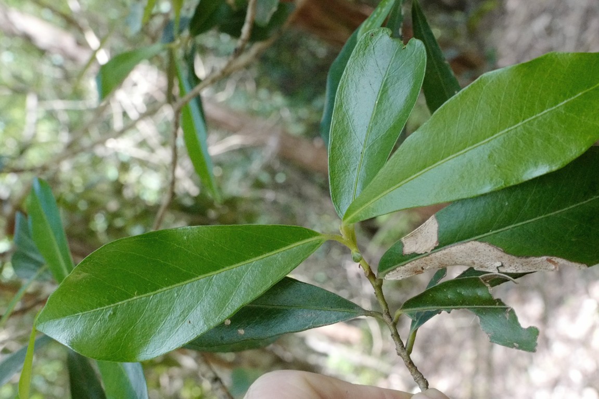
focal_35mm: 28
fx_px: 466
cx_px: 300
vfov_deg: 46.4
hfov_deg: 65.5
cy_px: 200
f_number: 6.3
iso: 3200
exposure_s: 1/200
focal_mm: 19
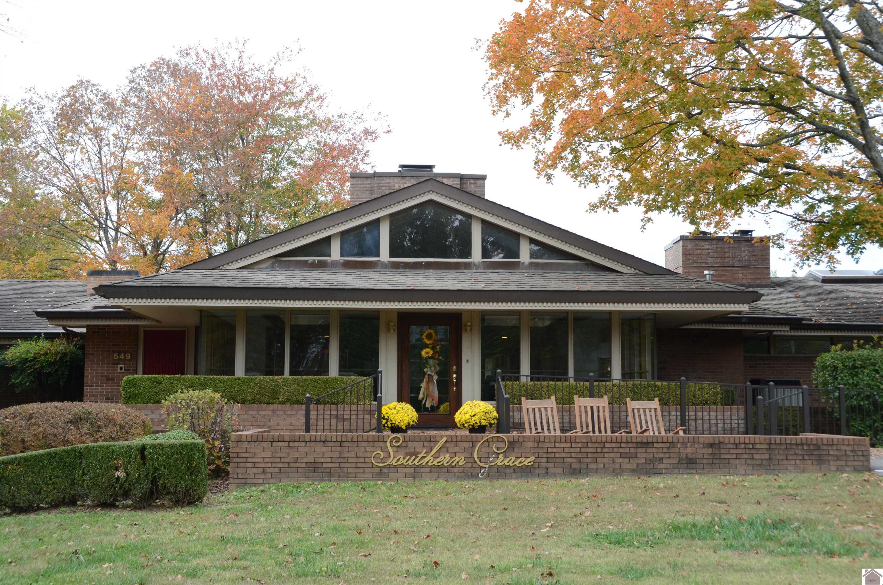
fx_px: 1065
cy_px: 292
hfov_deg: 45.0
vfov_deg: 30.7
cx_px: 442
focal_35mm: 44
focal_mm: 29
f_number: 8
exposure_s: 1/400
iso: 500
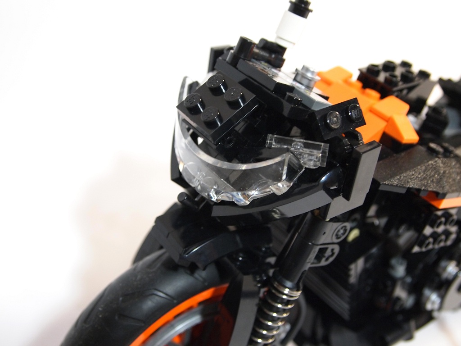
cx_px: 230
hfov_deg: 38.2
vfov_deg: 29.1
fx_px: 666
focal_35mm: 50
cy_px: 173
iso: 800
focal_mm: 25
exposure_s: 1/30
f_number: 4.4
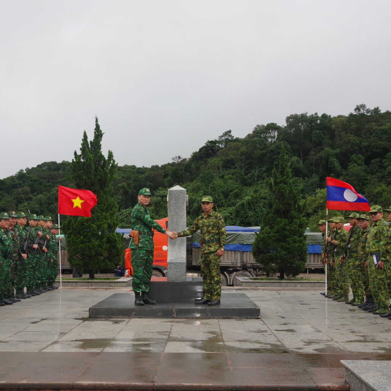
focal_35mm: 46
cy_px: 196
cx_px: 180
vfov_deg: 36.8
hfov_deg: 36.8
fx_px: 588
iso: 400
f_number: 9
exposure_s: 1/180
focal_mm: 24
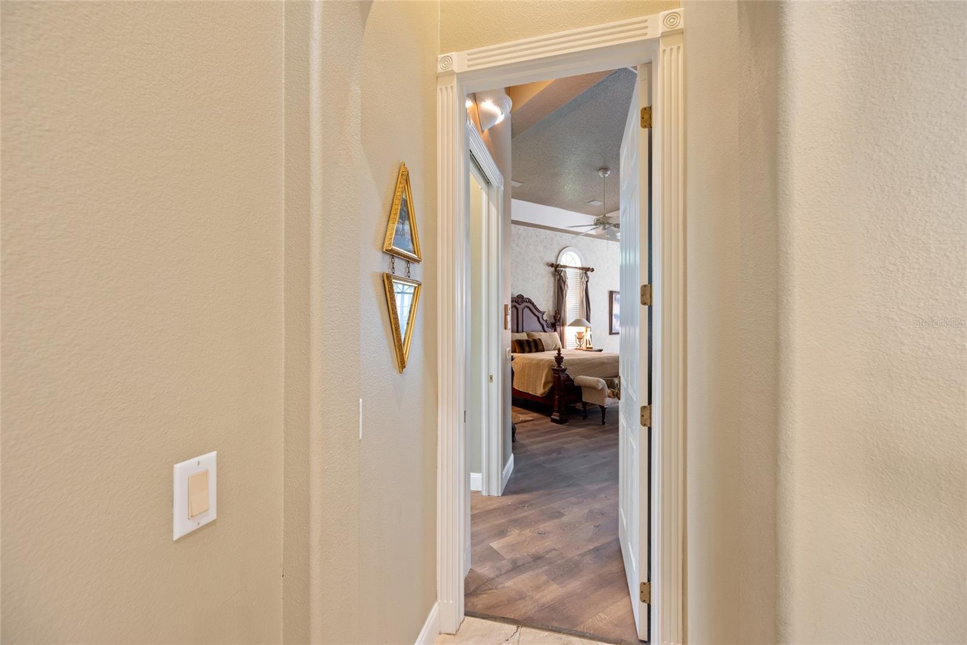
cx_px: 484
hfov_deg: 104.2
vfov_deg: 81.2
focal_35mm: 14
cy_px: 322
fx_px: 376
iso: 250
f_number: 6.3
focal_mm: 14
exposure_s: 1
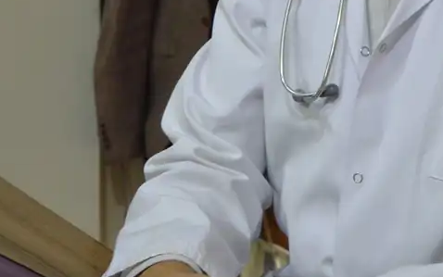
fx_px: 1159
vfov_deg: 13.2
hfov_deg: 21.3
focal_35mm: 96
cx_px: 381
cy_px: -67
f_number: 3.8
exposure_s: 1/30
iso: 400
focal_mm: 22
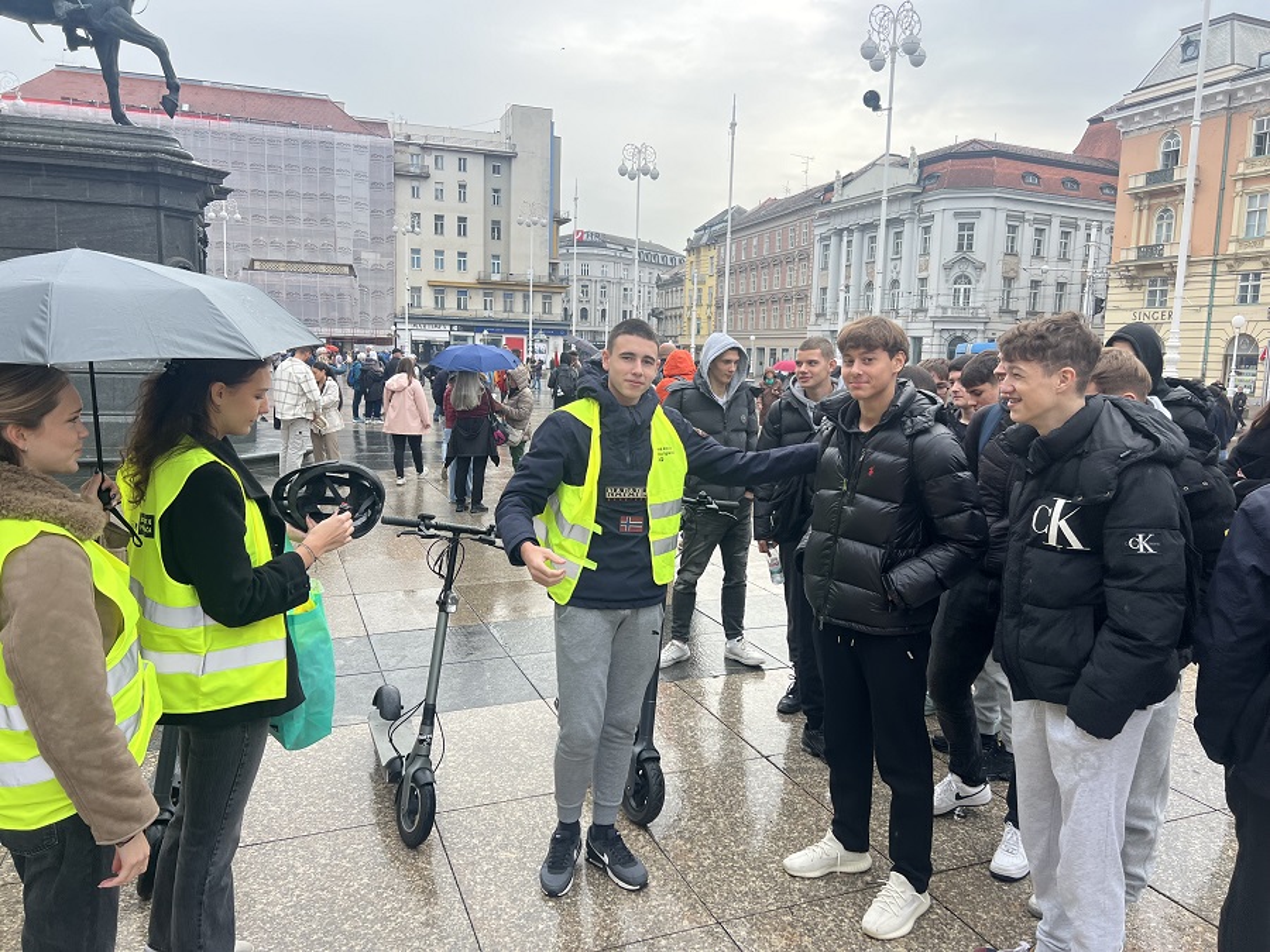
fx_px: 954
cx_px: 635
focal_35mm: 26
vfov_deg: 53.1
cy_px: 476
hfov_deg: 67.3
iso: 50
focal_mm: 5.7
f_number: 1.5
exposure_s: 1/949
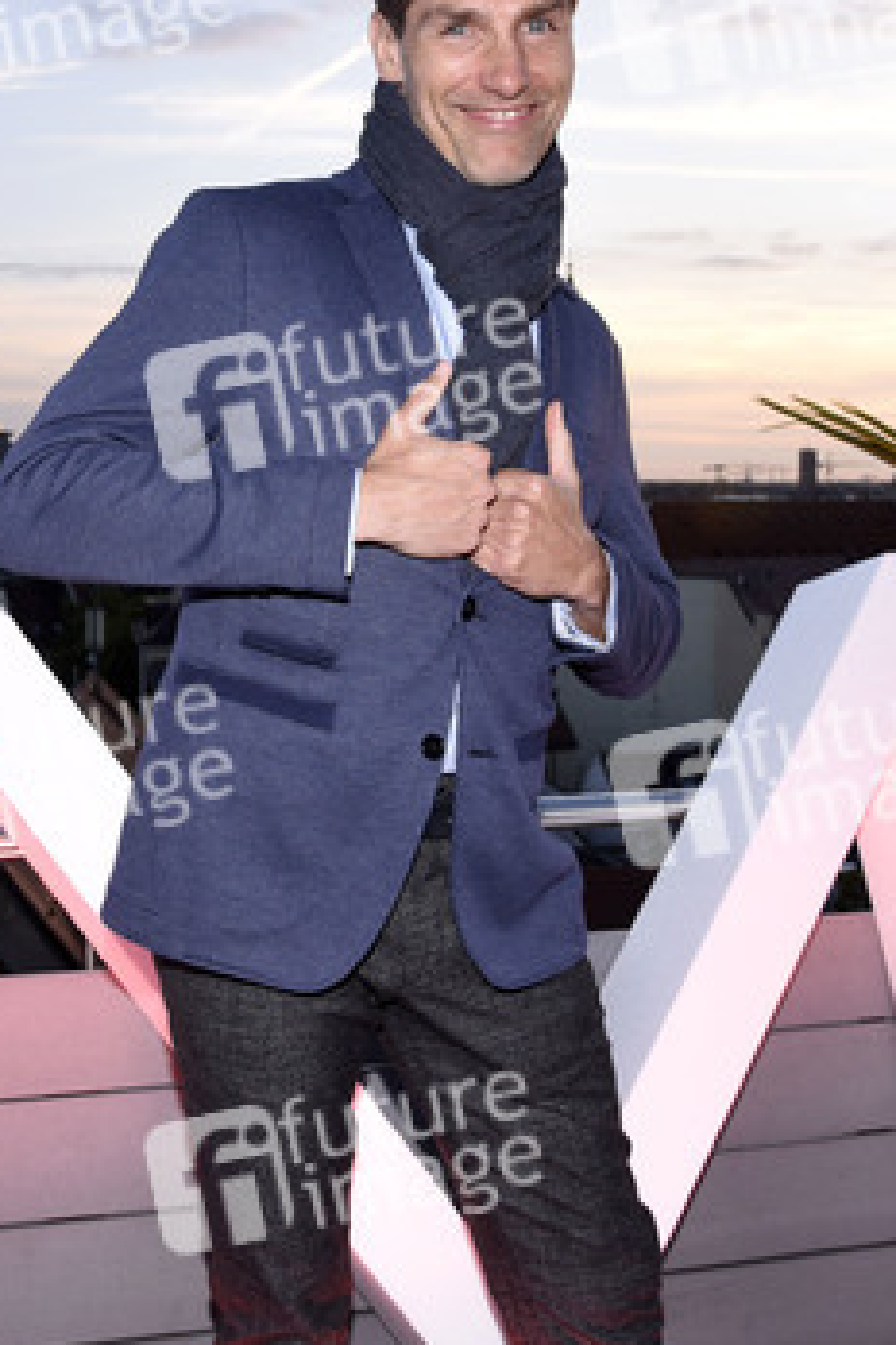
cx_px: 456
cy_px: 584
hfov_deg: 42.3
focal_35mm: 31
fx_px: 1157
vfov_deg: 60.1
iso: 500
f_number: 8
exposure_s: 1/160
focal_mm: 27
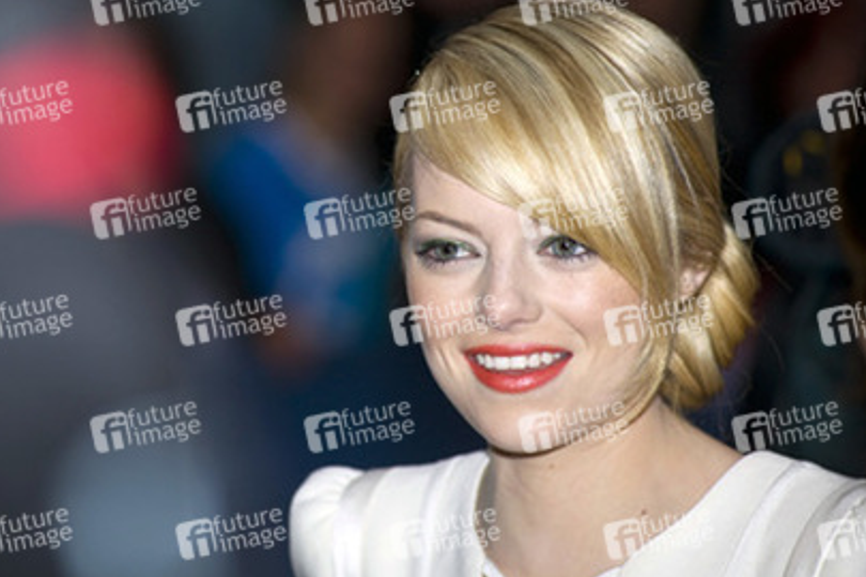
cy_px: 267
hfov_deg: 9.3
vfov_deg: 6.2
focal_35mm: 222
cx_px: 387
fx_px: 5340
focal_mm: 200
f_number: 5
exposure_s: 1/320
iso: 800
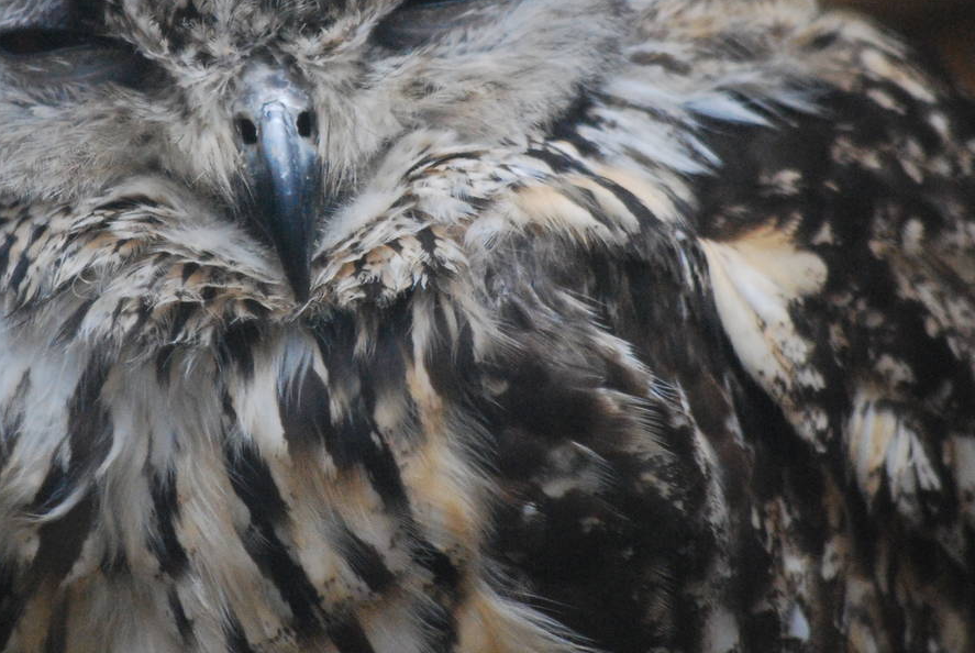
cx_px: 219
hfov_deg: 4.0
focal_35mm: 514
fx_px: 13939
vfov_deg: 2.7
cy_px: 125
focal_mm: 190
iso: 1600
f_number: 5.6
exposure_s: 1/80
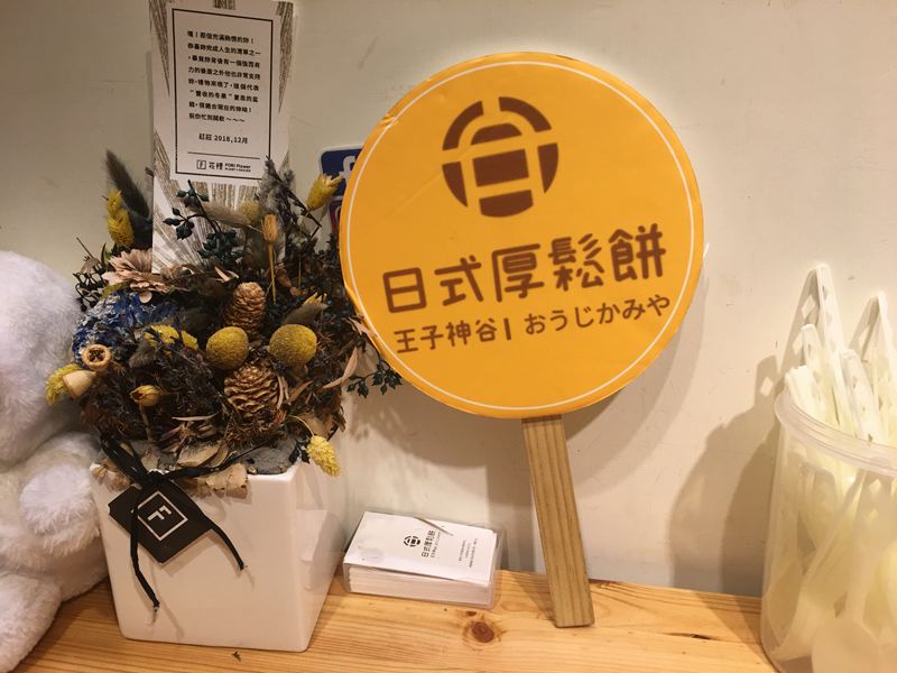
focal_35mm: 29
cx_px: 448
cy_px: 336
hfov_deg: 61.7
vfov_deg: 48.2
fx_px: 751
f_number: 2.2
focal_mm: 4.15
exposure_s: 1/40
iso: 25
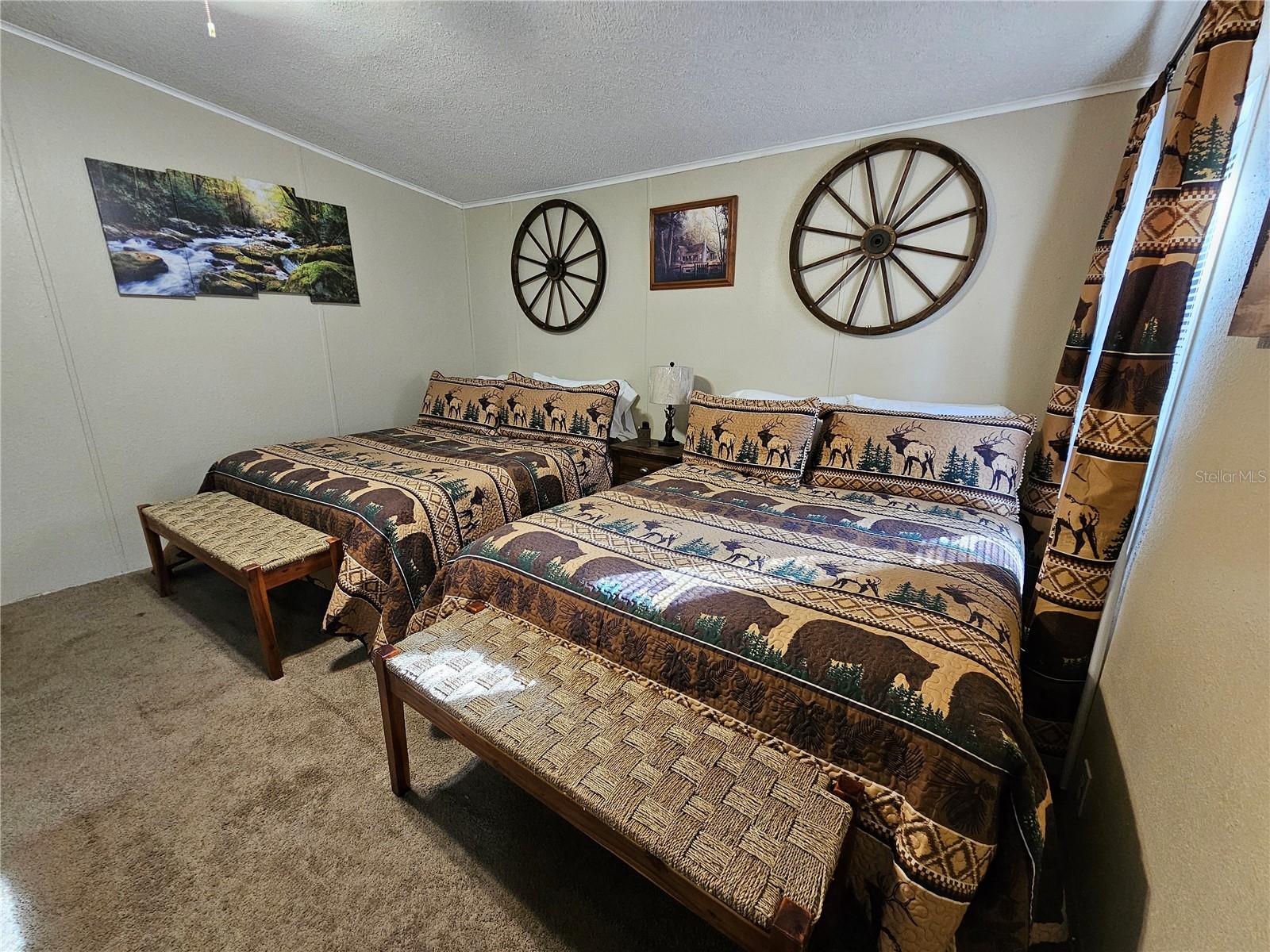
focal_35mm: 13
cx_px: 635
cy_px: 476
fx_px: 477
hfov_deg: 106.2
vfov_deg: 89.9
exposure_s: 1/30
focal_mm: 2.2
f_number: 2.2
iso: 320
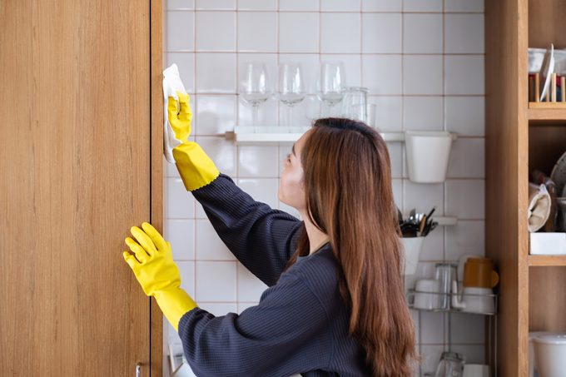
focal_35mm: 84
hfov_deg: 24.2
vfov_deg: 16.3
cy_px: 188
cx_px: 283
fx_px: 1320
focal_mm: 56
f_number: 2
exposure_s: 1/80
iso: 200
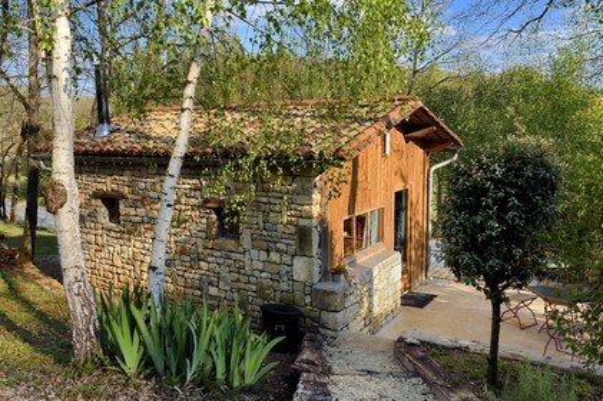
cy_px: 200
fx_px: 536
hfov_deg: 58.8
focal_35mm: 32
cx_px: 302
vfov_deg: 41.1
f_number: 10
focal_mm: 32
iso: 200
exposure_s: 1/200
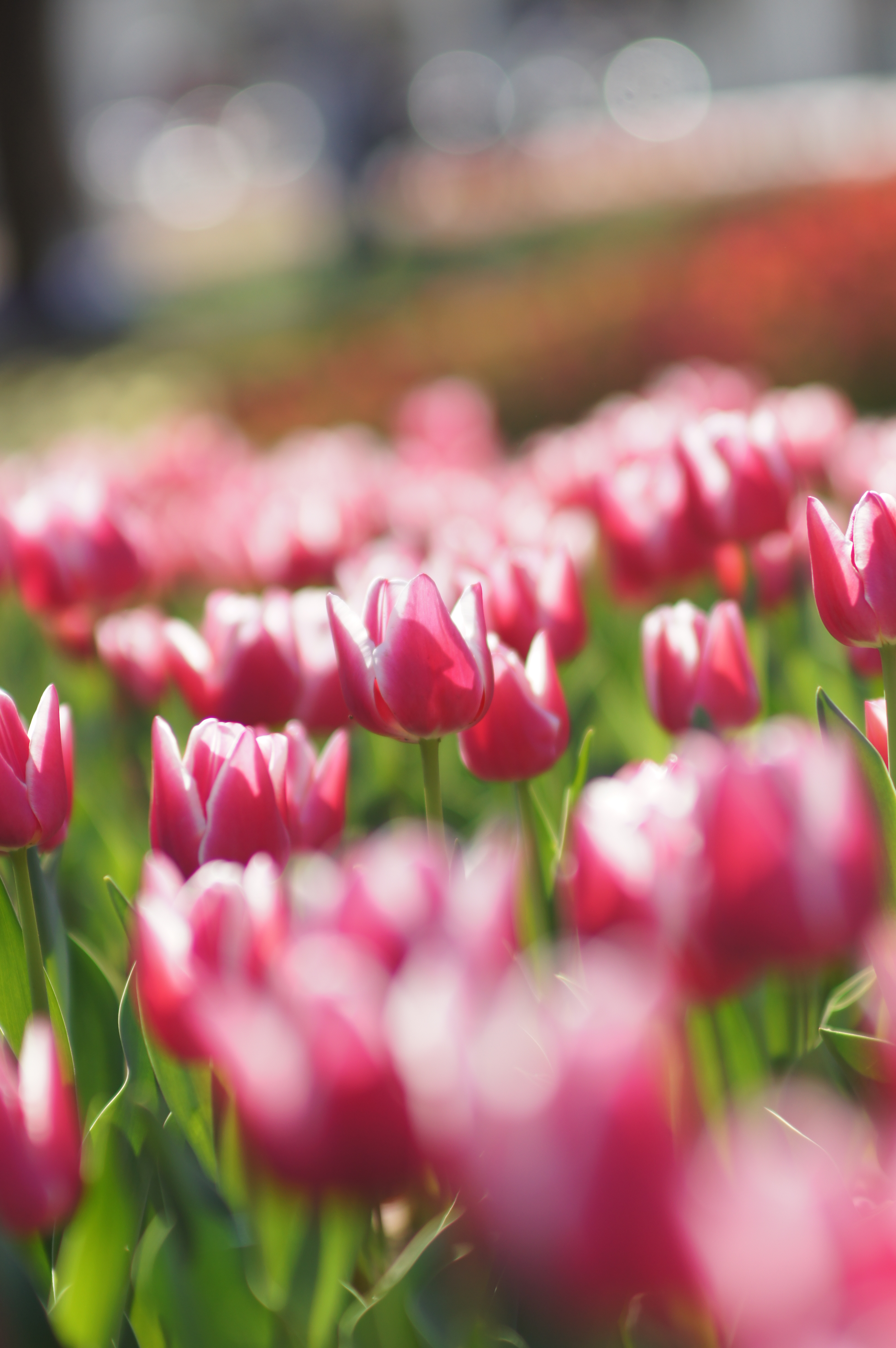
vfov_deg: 13.7
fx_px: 5612
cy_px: 674
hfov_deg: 9.1
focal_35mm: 150
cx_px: 448
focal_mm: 100
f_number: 2.8
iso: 100
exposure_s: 1/640
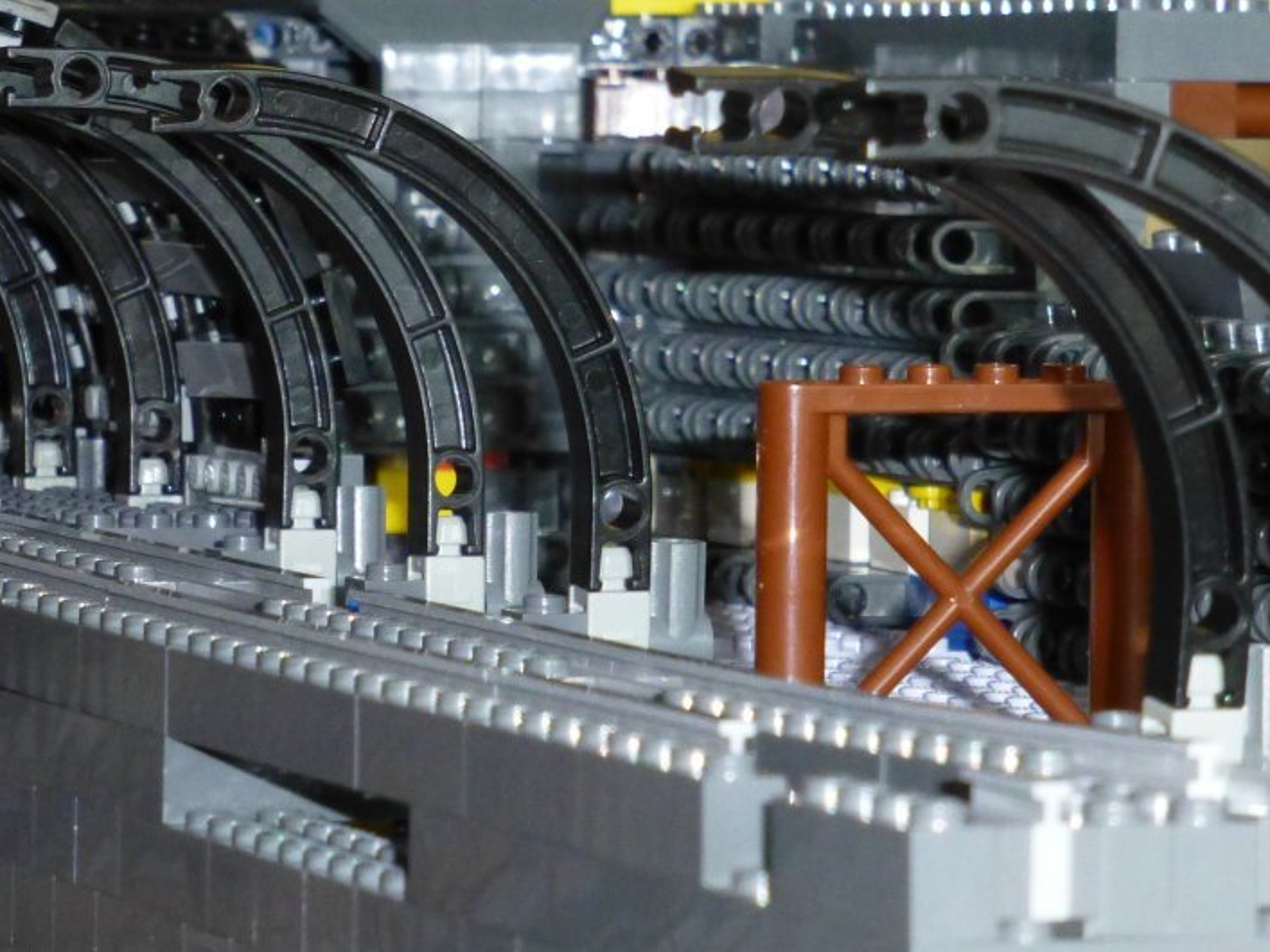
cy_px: 327
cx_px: 471
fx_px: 8107
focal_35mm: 221
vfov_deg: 6.7
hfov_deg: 9.0
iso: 800
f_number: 5.4
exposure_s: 1/60
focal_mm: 21.8
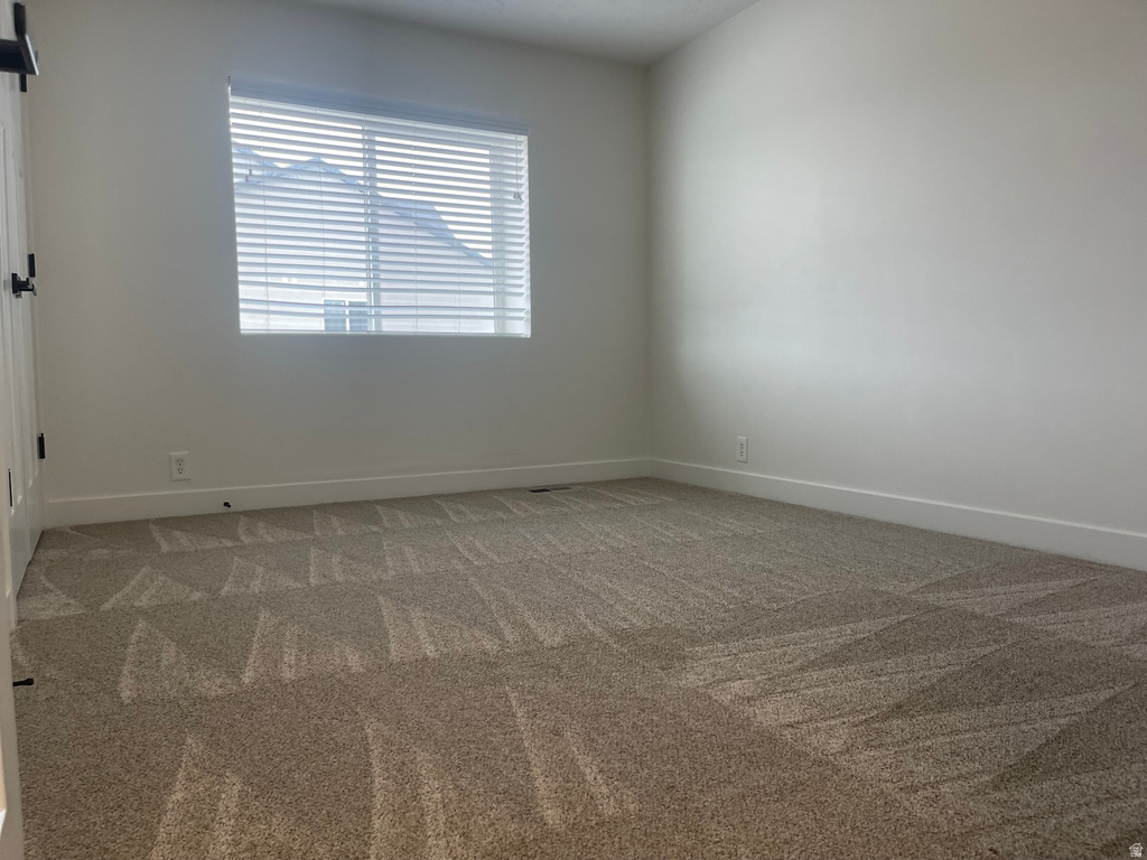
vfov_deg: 53.1
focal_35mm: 26
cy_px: 430
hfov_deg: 67.3
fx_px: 862
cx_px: 574
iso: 100
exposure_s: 1/120
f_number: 1.6
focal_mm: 5.1
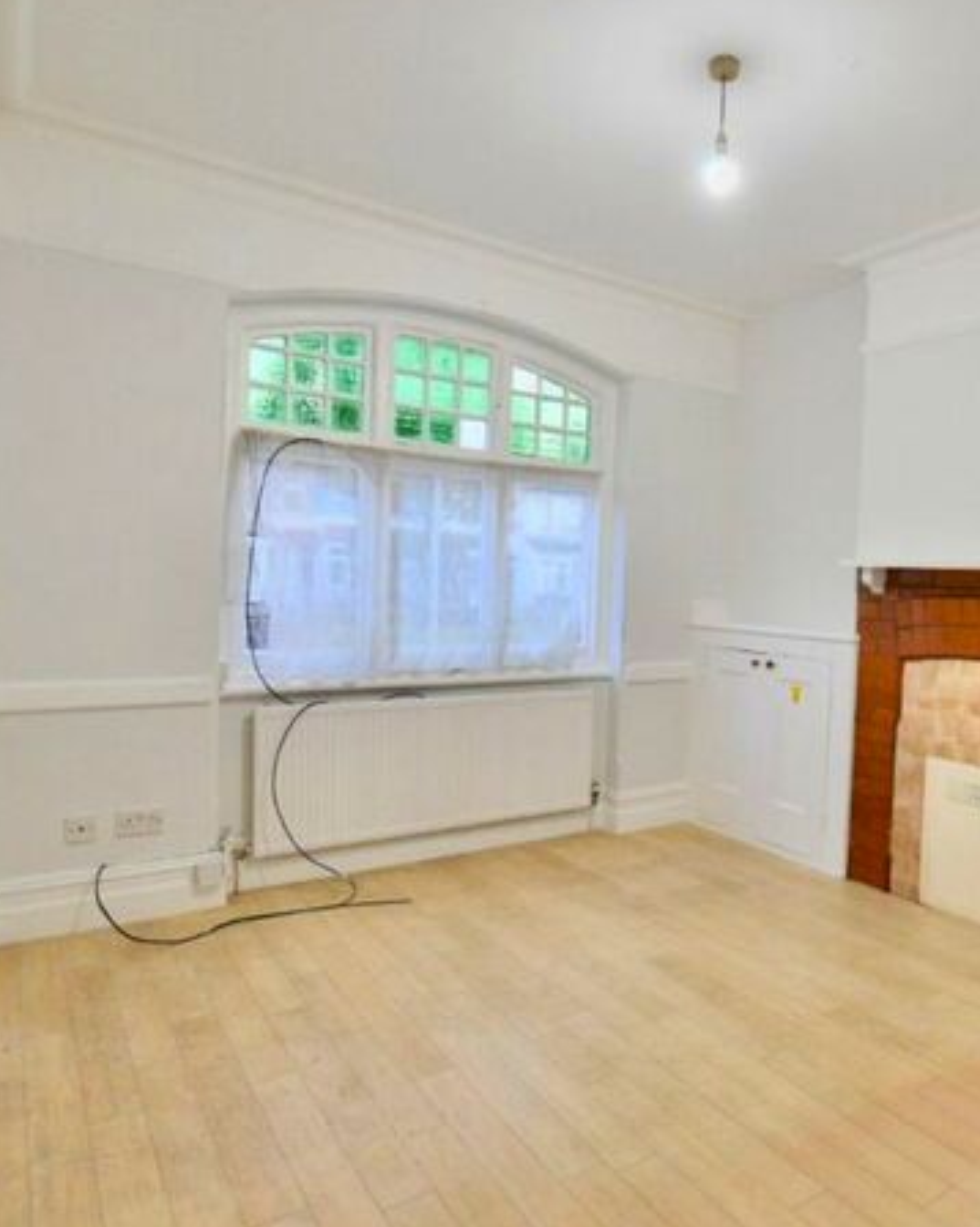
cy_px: 604
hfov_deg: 62.0
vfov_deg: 75.1
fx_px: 798
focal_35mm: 22
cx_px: 630
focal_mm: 10
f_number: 3.5
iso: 2000
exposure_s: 1/125
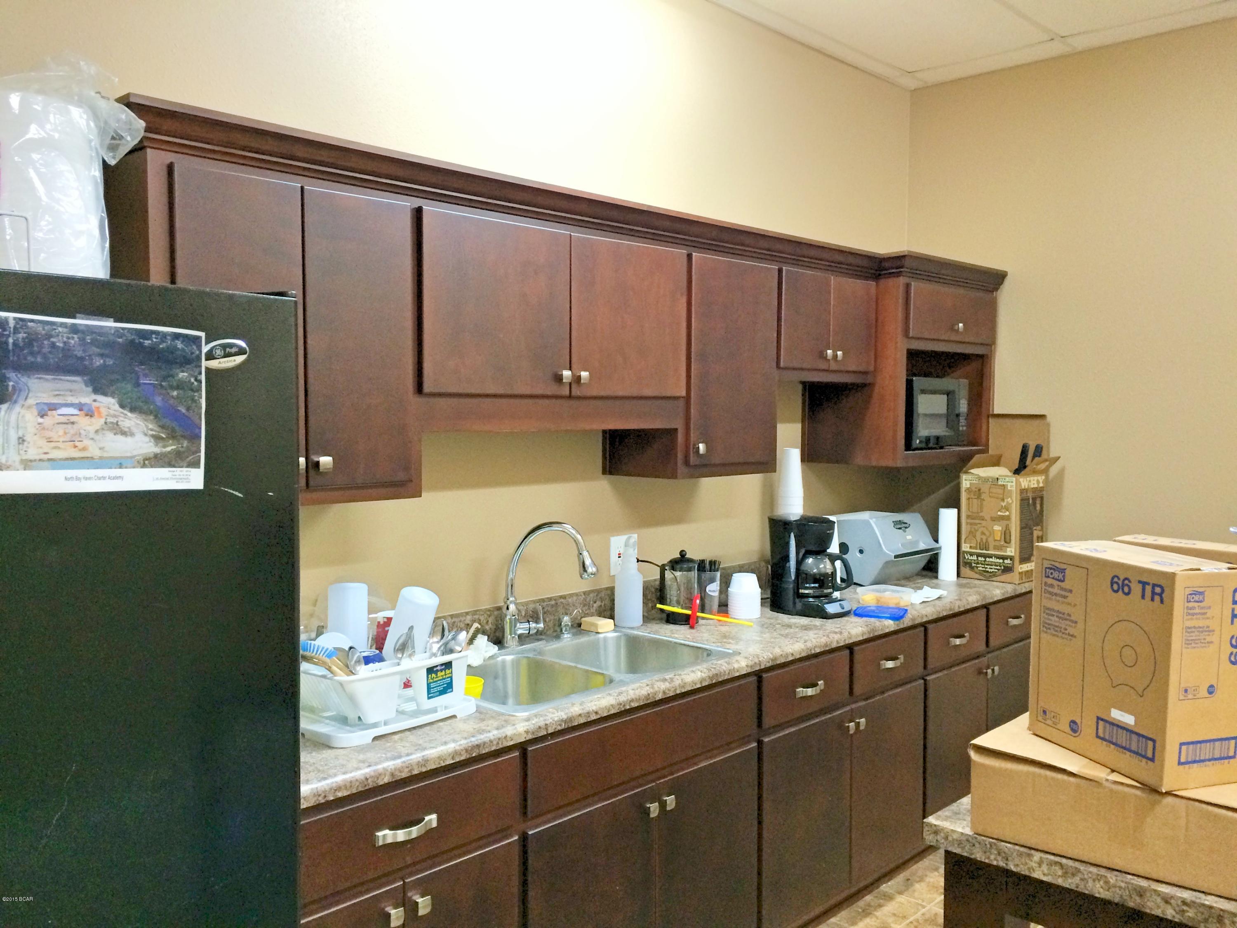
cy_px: 464
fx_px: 1036
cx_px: 618
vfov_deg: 48.2
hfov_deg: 61.7
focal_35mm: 29
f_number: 2.2
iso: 160
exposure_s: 1/30
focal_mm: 4.15
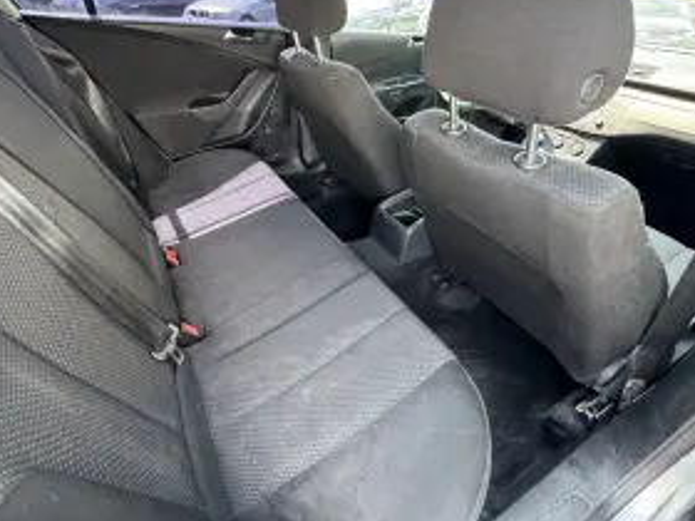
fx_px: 361
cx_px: 308
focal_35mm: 18
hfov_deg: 87.4
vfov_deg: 70.7
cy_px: 203
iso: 320
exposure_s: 1/81
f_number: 2.2
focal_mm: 2.22
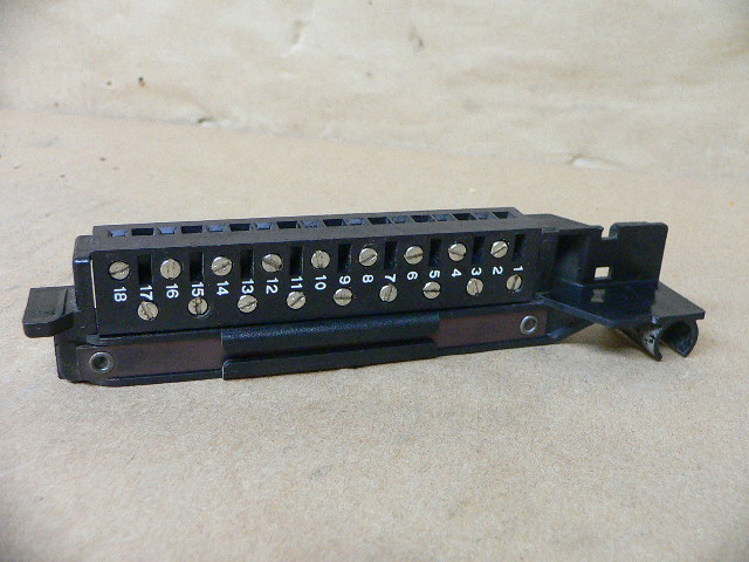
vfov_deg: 40.7
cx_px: 374
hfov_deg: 52.6
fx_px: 757
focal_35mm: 35
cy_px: 281
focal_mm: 4.6
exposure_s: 1/13
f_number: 2.8
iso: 200
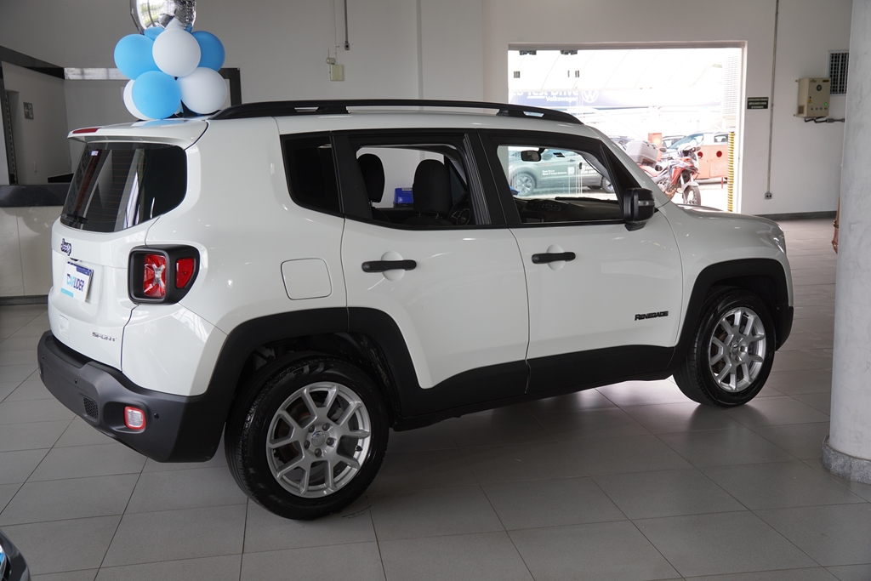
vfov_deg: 34.2
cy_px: 290
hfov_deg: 49.5
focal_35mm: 39
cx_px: 436
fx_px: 944
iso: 160
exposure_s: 1/60
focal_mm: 26
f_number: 4
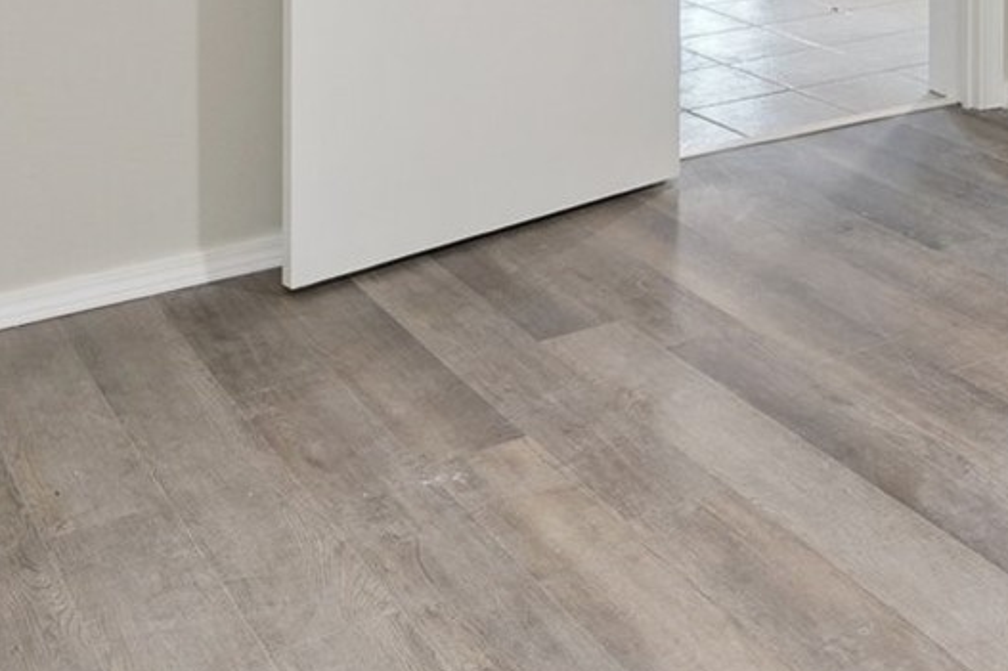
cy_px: -332
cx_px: 811
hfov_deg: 33.5
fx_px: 1623
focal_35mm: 58
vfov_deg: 20.2
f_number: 6.3
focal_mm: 10
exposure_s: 1/13
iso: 200
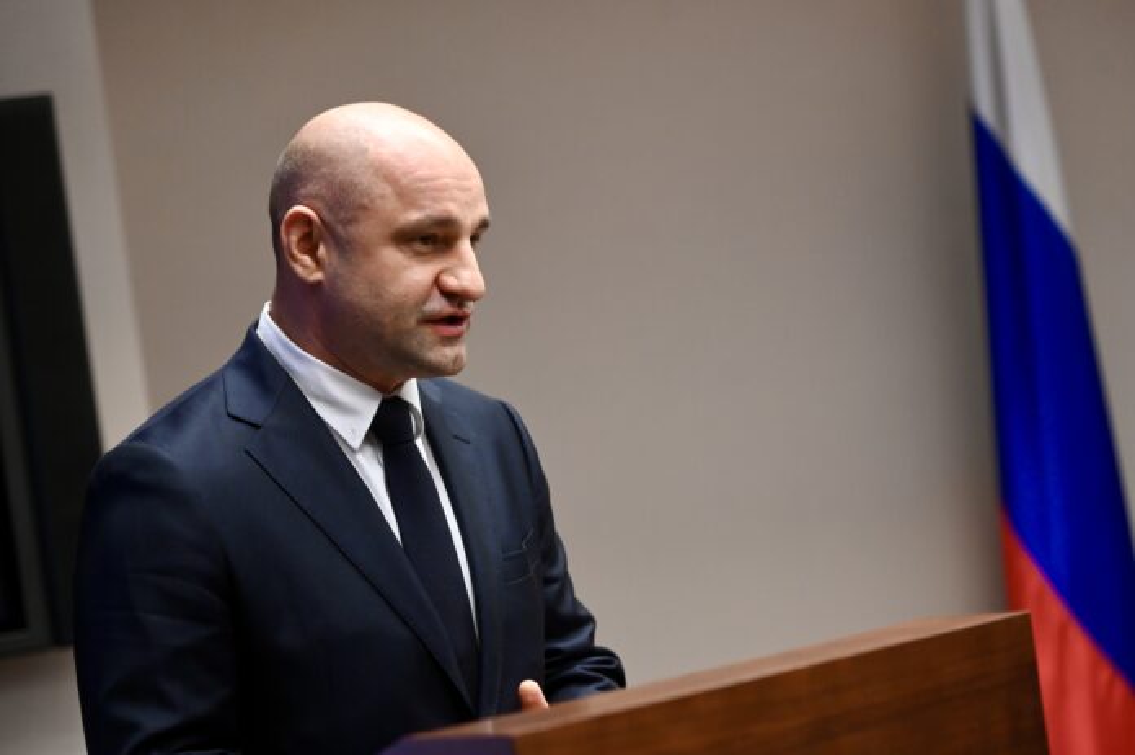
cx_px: 568
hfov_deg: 18.3
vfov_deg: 12.2
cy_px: 378
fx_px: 3528
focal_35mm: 112
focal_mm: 112
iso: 2000
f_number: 2.8
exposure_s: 1/800
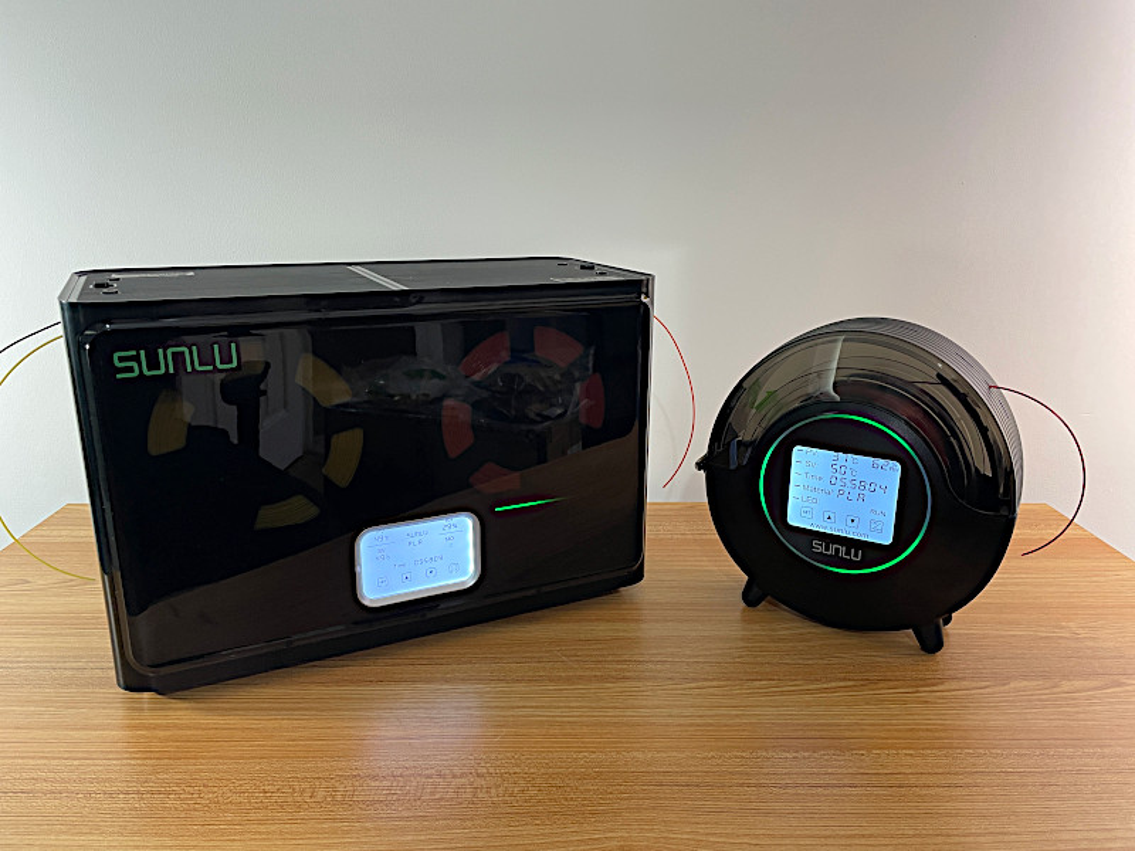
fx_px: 852
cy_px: 426
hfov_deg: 67.3
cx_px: 568
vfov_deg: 53.1
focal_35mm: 26
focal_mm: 4.2
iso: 125
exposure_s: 1/50
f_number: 1.6
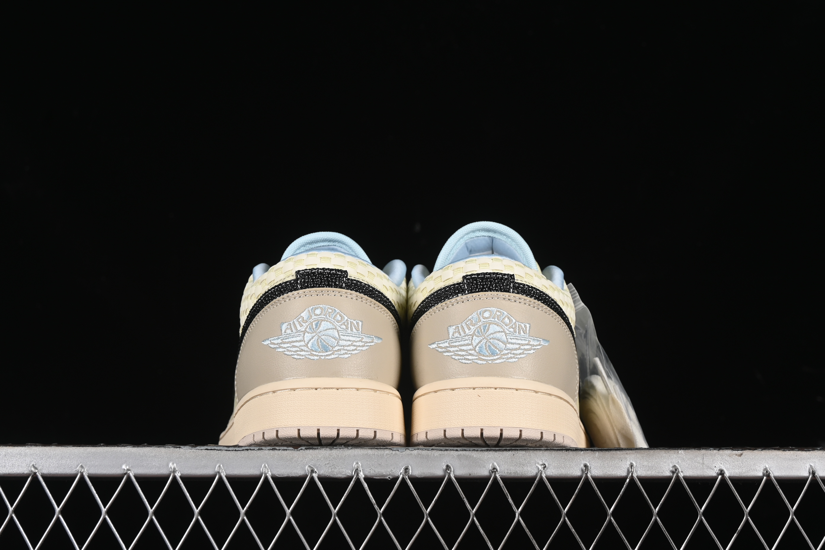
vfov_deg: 18.2
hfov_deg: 27.0
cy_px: 275
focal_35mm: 75
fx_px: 1719
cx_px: 412
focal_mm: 50
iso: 160
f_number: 8
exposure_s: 1/80
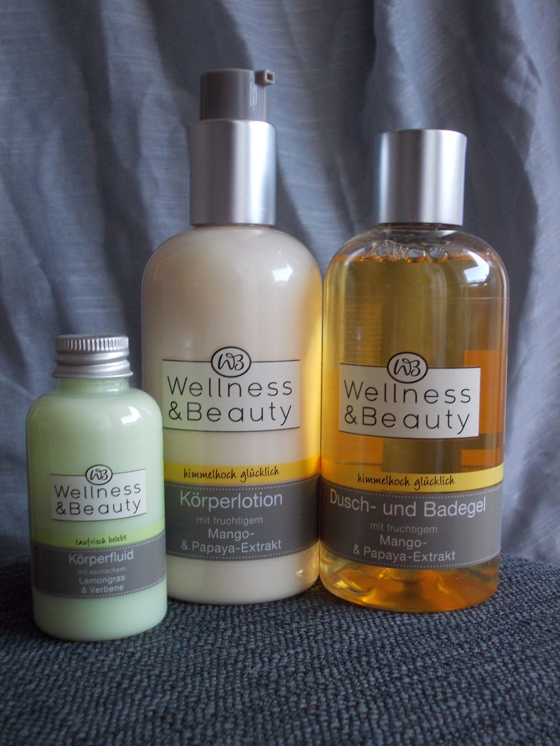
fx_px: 927
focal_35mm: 43
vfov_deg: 43.8
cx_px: 280
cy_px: 373
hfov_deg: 33.6
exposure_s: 1/25
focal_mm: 6.1
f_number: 3.3
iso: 200
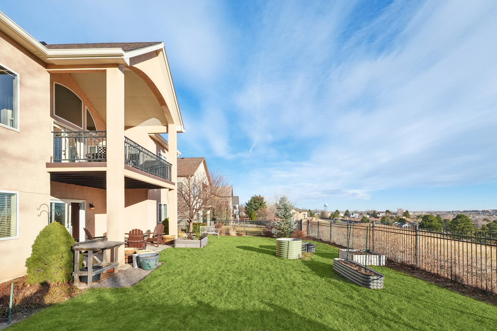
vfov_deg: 77.3
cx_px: 248
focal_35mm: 15
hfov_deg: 100.4
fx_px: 207
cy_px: 166
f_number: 8
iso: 800
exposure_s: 1/500
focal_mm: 10
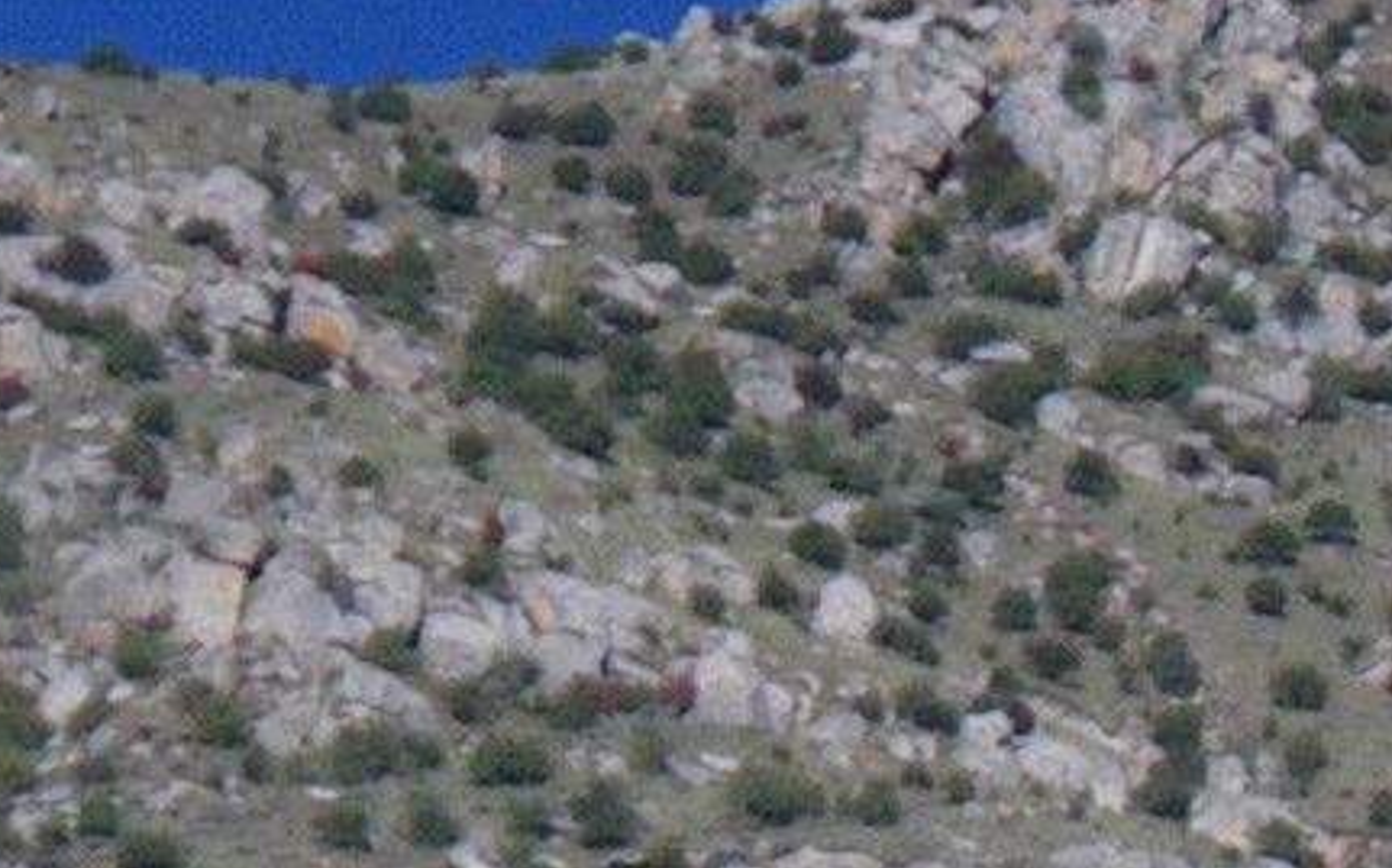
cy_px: 2820
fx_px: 12325
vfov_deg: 3.9
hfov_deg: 6.4
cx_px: 1705
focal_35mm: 325
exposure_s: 1/250
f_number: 5.3
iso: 50
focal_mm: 9.1
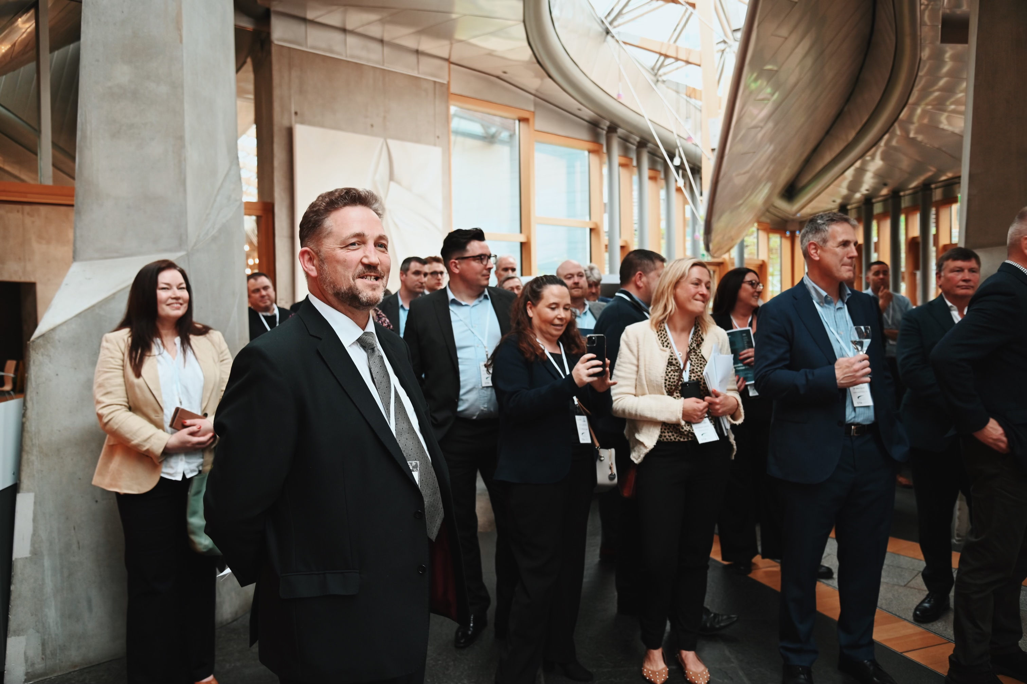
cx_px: 514
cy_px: 342
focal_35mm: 28
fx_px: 798
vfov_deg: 46.3
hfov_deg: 65.5
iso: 720
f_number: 4
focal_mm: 28
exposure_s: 1/30
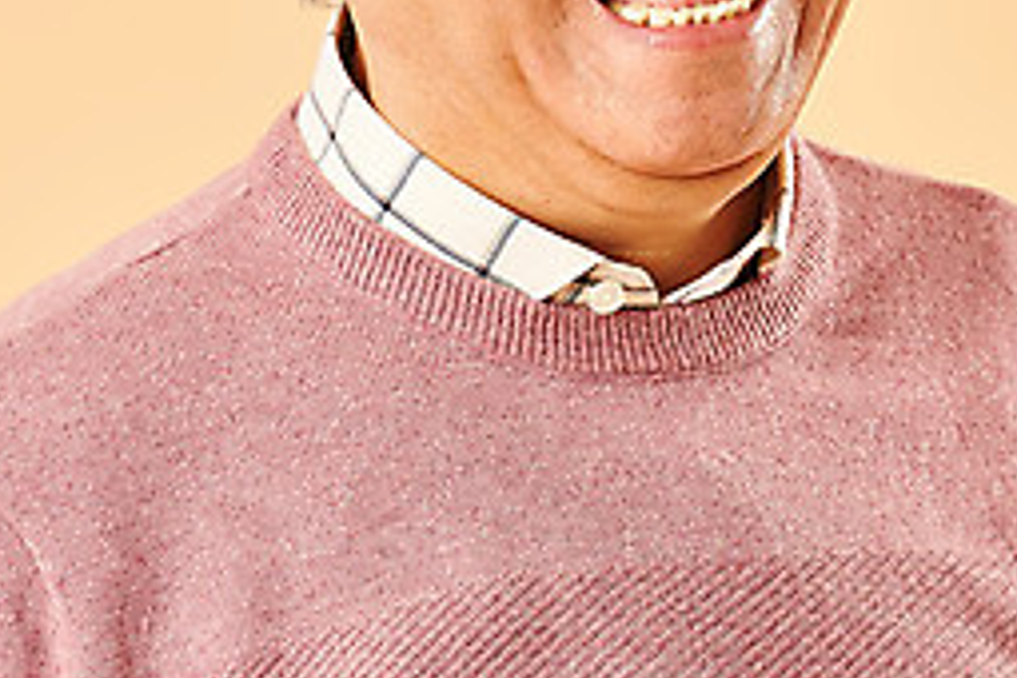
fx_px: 10282
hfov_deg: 5.7
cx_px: 756
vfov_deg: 3.8
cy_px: -4
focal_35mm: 364
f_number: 8
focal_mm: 155
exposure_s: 1/125
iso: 100
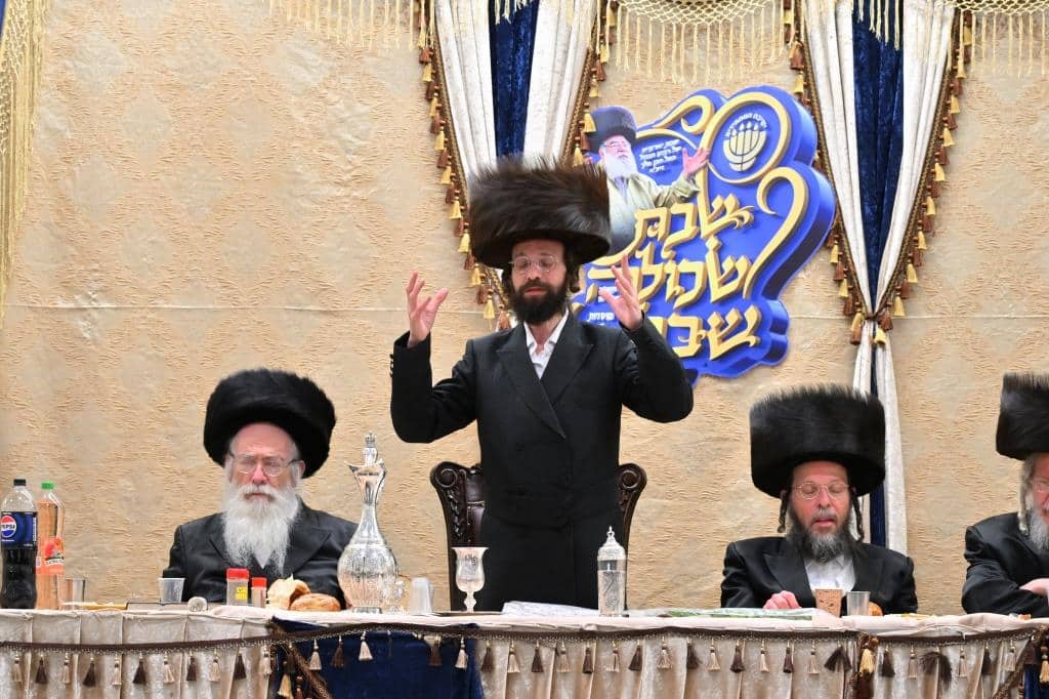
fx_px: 5243
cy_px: 350
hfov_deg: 11.4
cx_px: 524
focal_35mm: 180
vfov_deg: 7.6
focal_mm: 120
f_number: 4
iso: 1000
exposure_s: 1/200
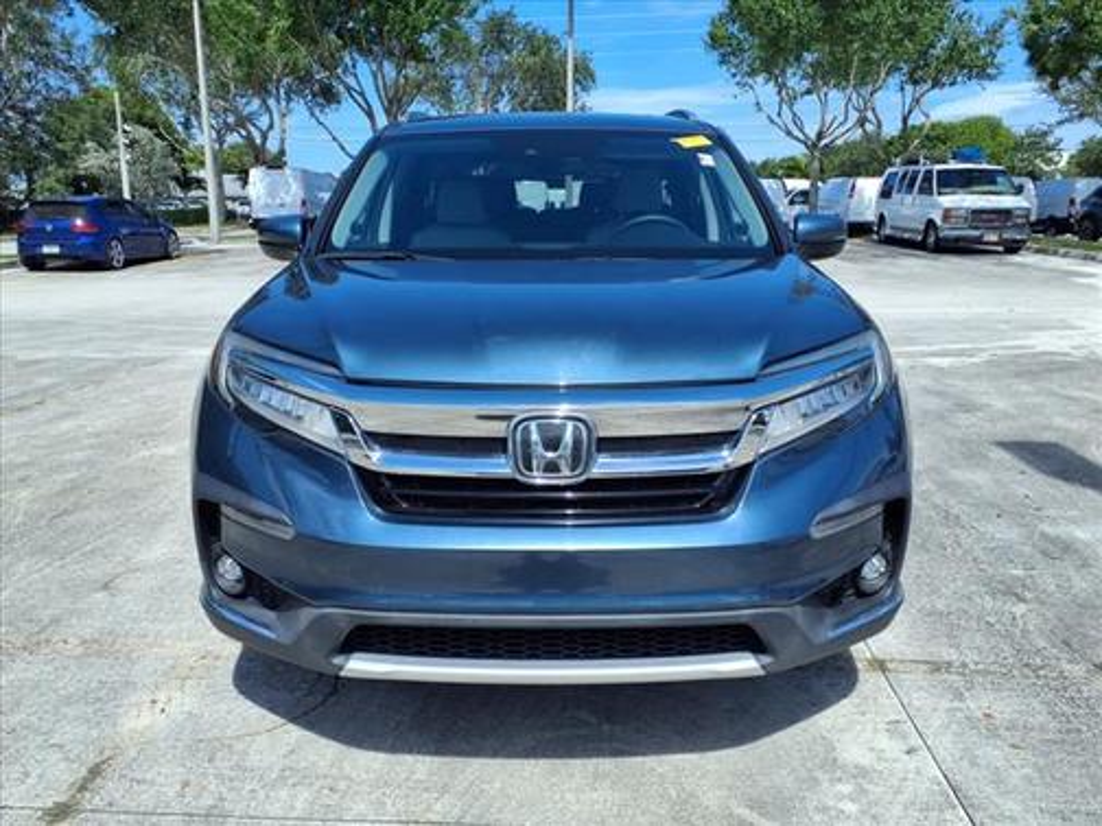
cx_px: 551
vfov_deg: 51.4
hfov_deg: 65.3
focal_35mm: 27
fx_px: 860
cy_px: 413
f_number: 1.9
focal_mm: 3.58
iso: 40
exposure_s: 1/1429
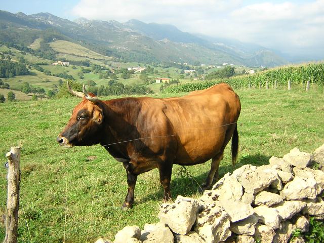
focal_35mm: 36
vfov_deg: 39.7
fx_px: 337
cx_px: 162
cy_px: 122
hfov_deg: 51.4
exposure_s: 1/532
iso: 100
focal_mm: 4.7
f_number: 2.6
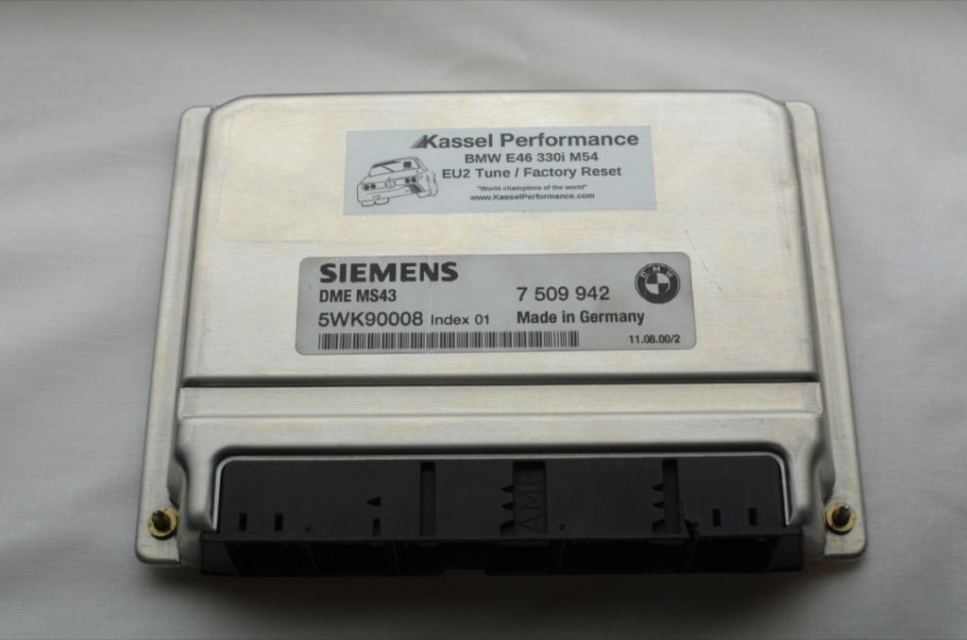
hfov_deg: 37.9
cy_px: 320
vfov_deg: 25.6
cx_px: 484
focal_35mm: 52
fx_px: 1407
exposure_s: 1/200
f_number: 7.1
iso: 200
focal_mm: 35
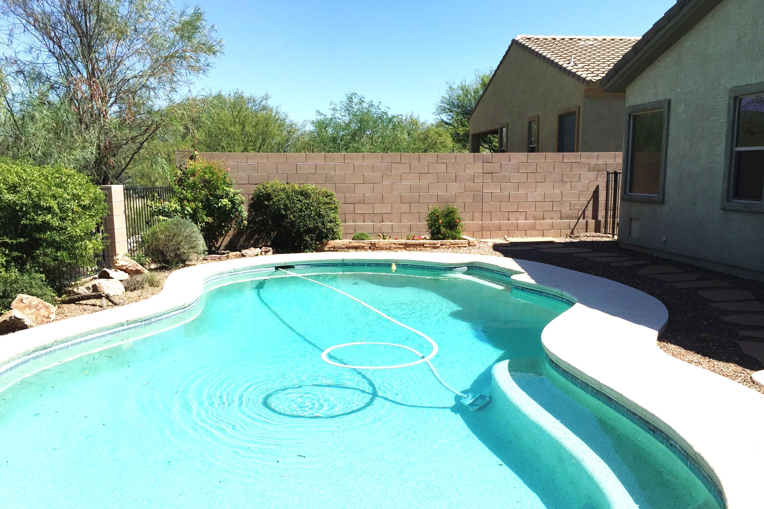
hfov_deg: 60.3
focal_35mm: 31
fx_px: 658
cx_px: 383
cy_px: 276
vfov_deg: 42.3
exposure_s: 1/2475
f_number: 2.2
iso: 32
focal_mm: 4.15
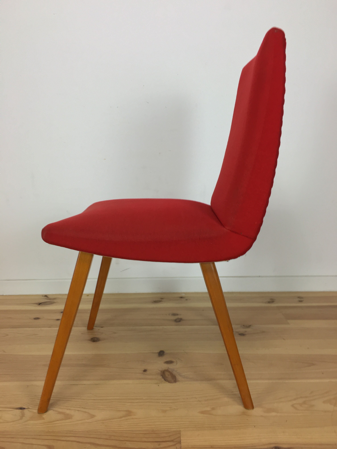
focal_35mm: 29
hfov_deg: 48.2
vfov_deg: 61.7
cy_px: 224
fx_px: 376
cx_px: 168
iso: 40
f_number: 2.2
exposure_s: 1/33
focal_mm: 4.15
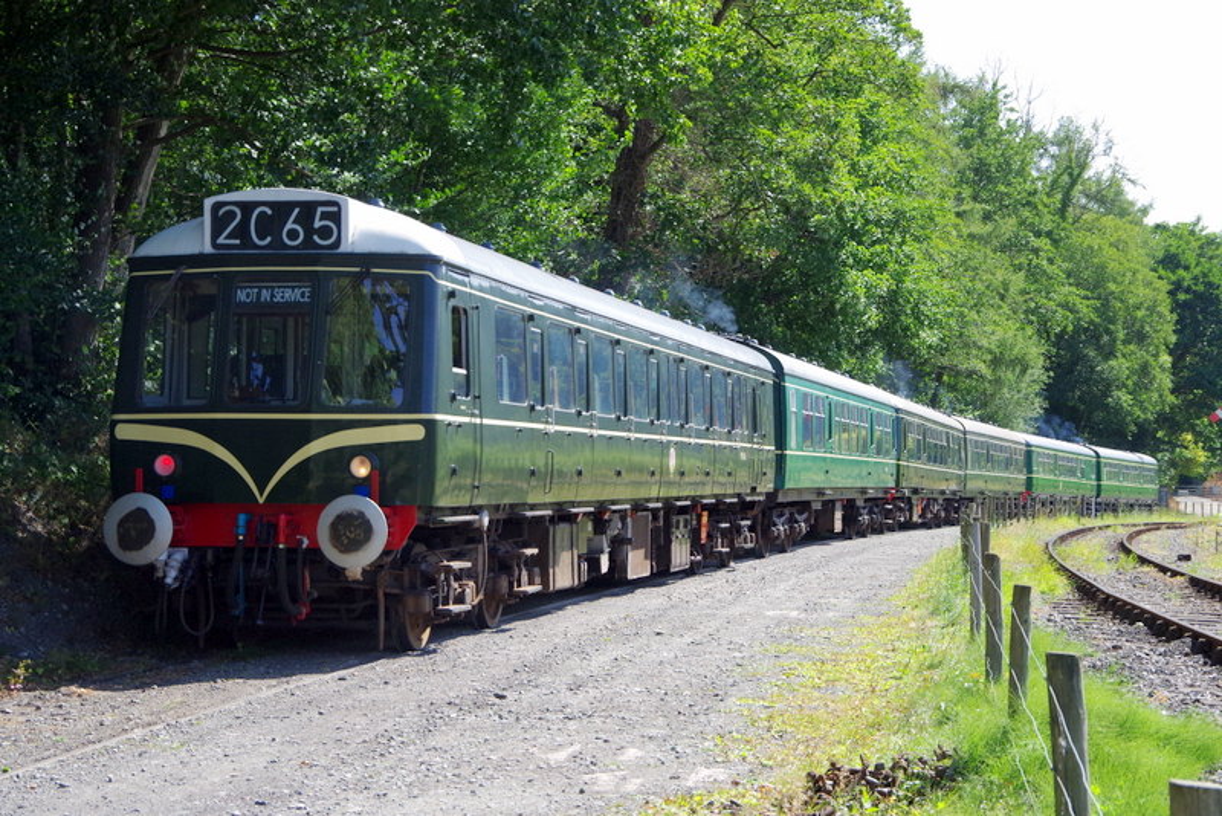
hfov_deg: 33.4
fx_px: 2037
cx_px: 611
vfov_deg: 22.6
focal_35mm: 60
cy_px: 408
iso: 400
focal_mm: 40
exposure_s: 1/400
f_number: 8
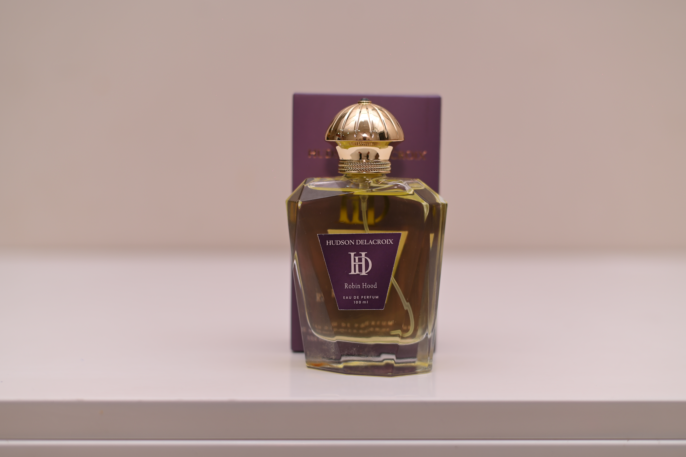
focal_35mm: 50
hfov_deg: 39.6
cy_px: 228
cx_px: 343
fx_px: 952
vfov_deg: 27.0
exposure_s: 1/200
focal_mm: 50
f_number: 2.8
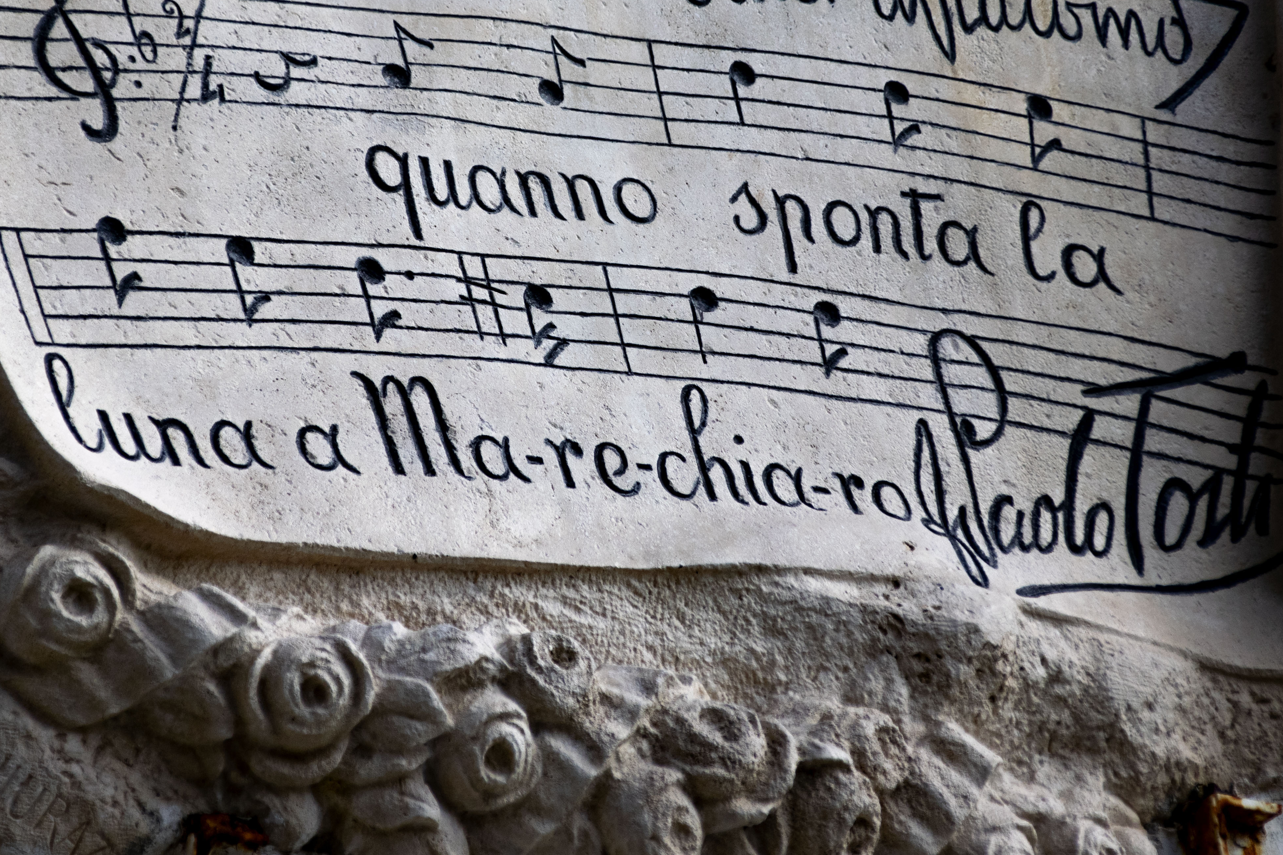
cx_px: 531
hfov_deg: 8.9
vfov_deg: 5.9
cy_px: 262
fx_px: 8232
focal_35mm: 231
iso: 200
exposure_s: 1/1250
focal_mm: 100
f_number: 5.6
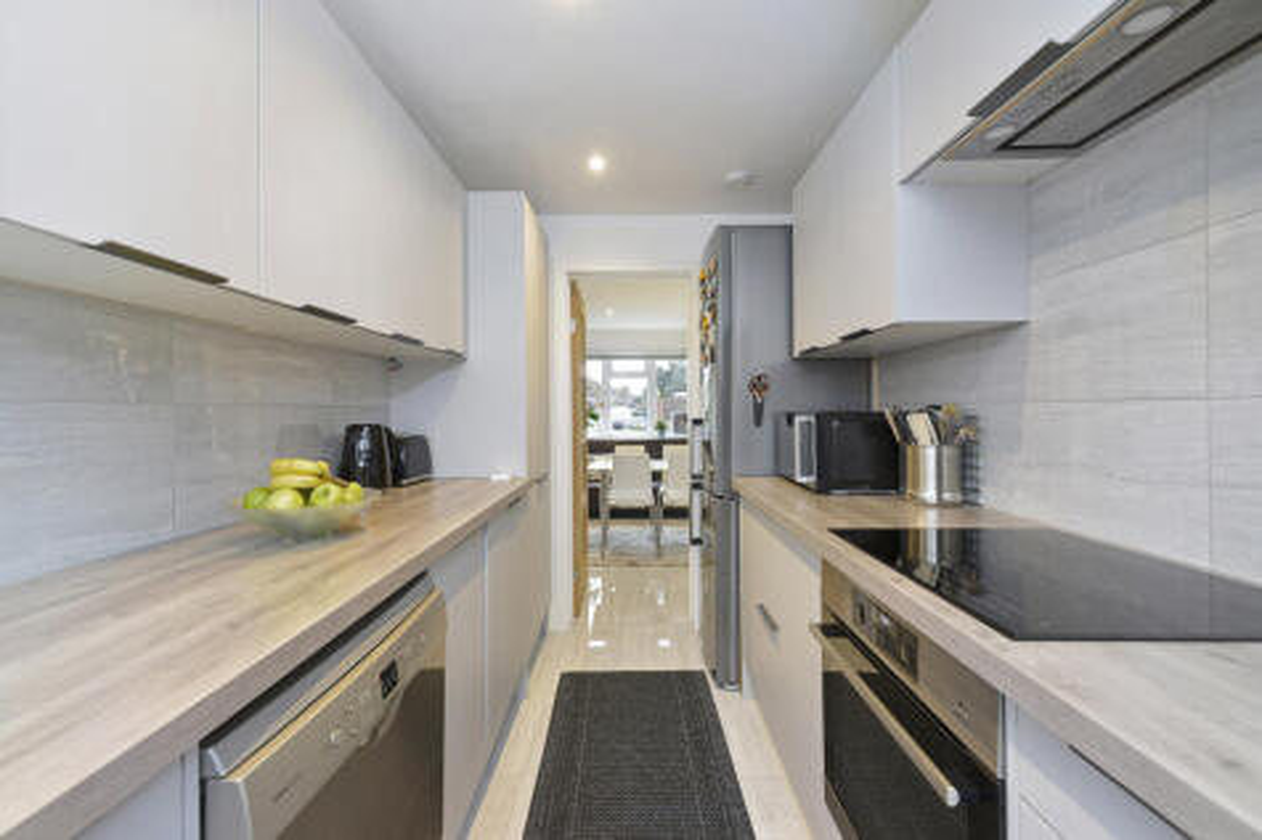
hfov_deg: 104.3
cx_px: 631
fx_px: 491
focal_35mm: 14
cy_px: 420
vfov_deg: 81.2
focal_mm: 14
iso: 400
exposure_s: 1/30
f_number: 7.1
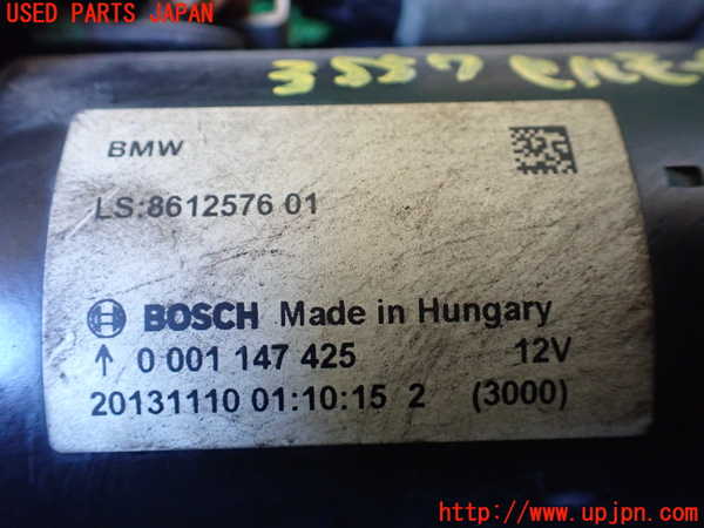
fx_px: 610
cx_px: 352
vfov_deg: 46.8
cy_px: 264
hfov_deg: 60.0
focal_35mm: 30
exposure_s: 1/60
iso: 800
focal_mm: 5.4
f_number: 2.3
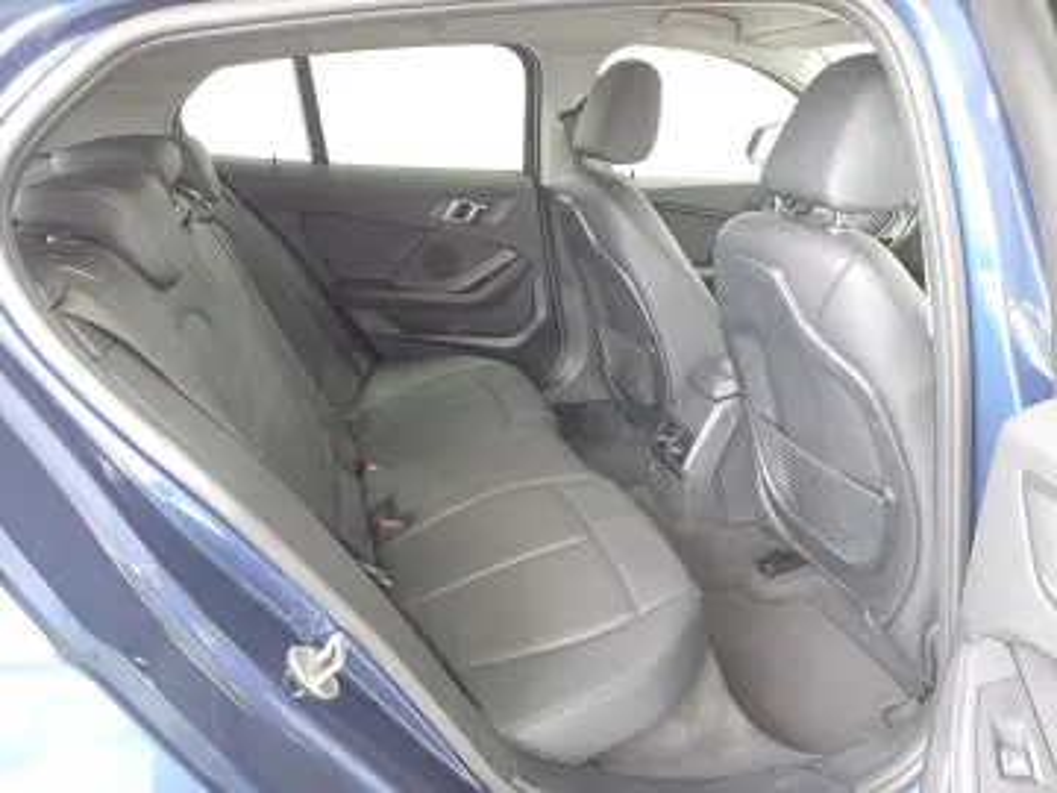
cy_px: 396
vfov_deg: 54.9
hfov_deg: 69.4
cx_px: 528
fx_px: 763
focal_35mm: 25
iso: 320
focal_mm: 4.65
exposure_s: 1/33.3
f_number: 1.8
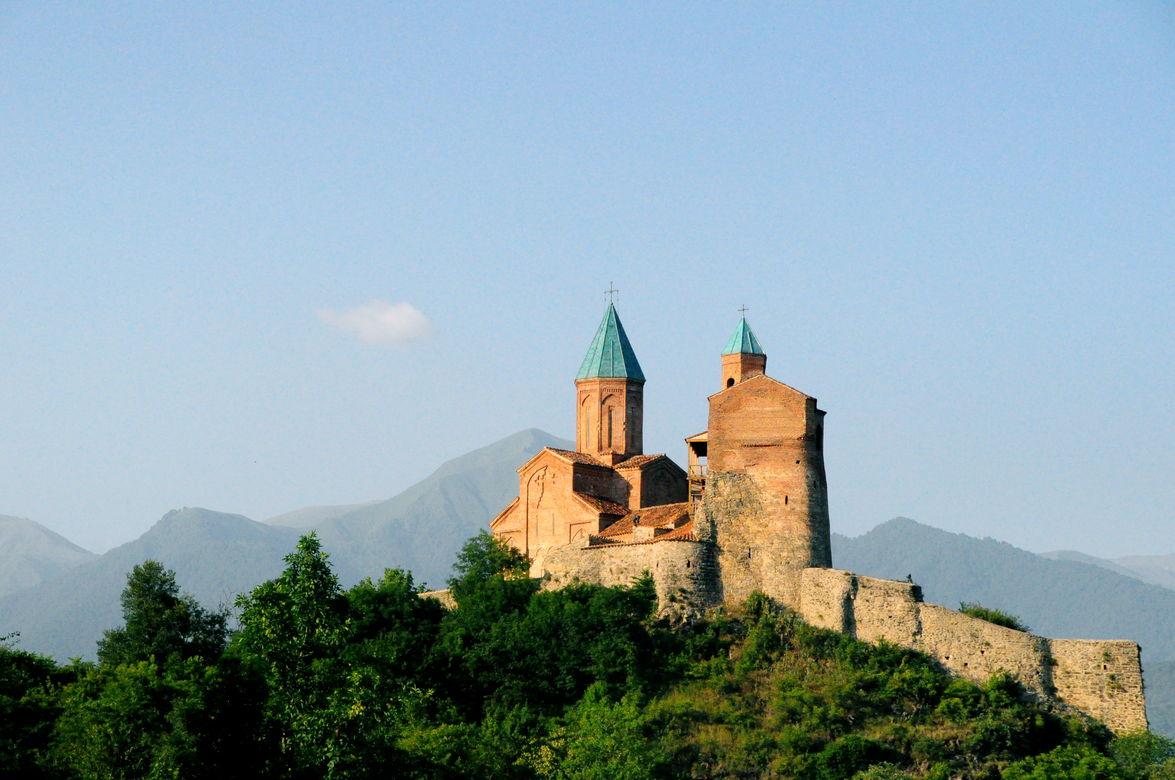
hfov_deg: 19.5
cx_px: 588
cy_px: 390
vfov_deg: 13.0
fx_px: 3423
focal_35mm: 105
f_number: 11
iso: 3200
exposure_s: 1/4000
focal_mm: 70
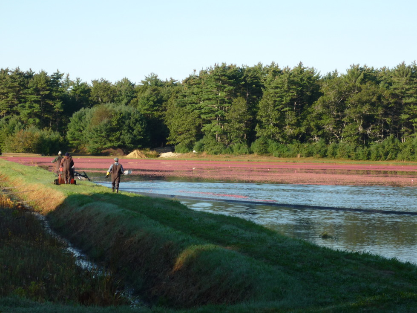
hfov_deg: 19.6
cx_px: 208
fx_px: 1204
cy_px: 156
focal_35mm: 100
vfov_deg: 14.8
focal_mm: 16.5
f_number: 5.1
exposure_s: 1/200
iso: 100
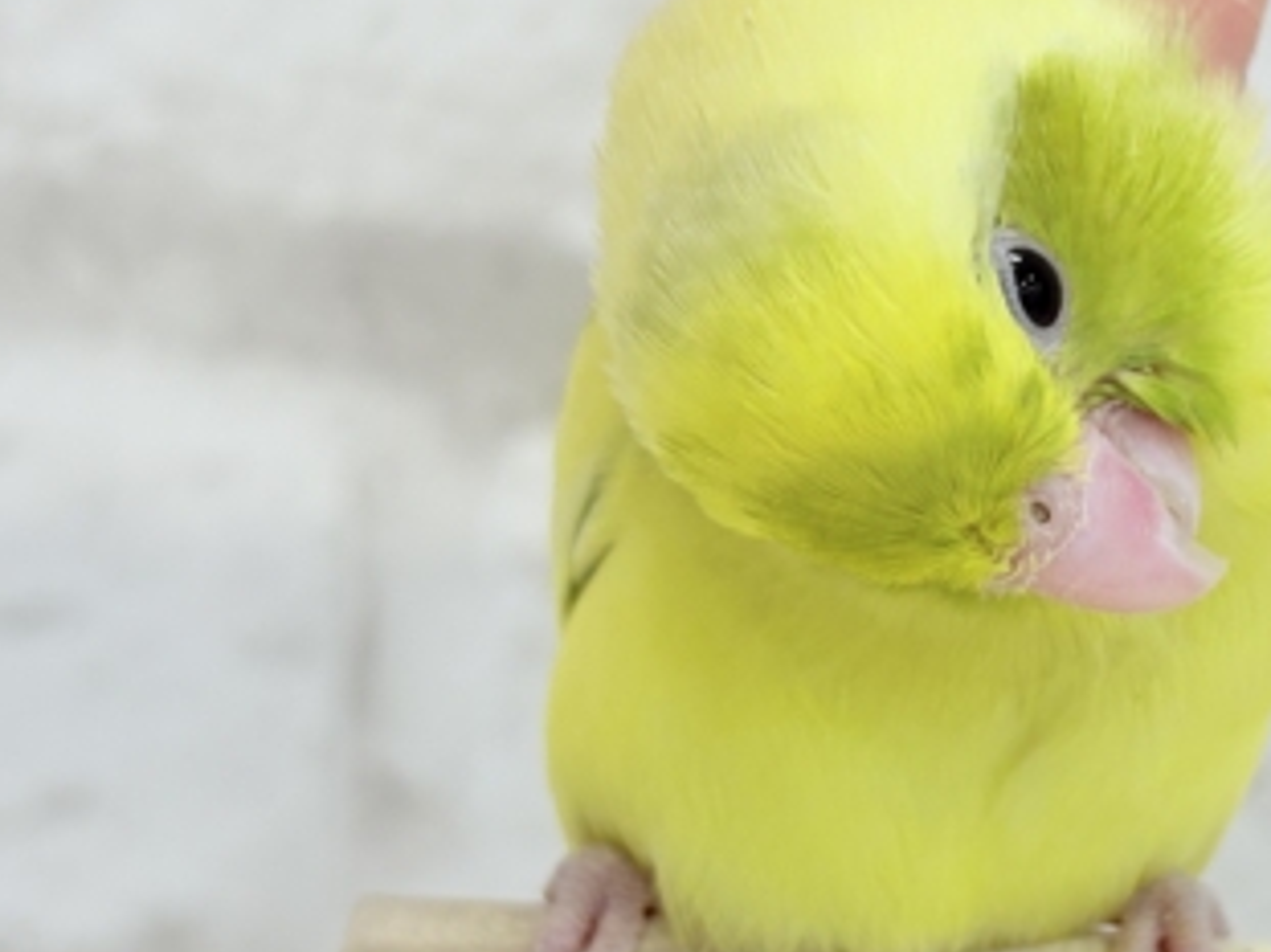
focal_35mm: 107
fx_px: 3927
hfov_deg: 18.2
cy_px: 441
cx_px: 1030
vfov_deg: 13.8
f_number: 1.6
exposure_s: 1/50
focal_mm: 5.96
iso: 40
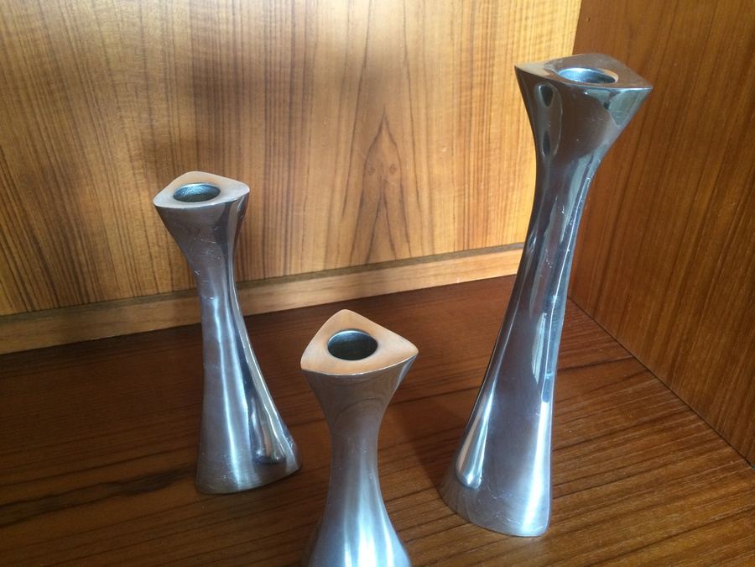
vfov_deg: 46.8
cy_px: 284
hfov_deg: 60.0
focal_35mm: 30
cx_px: 378
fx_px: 654
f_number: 2.2
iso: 160
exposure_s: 1/30
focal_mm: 4.12
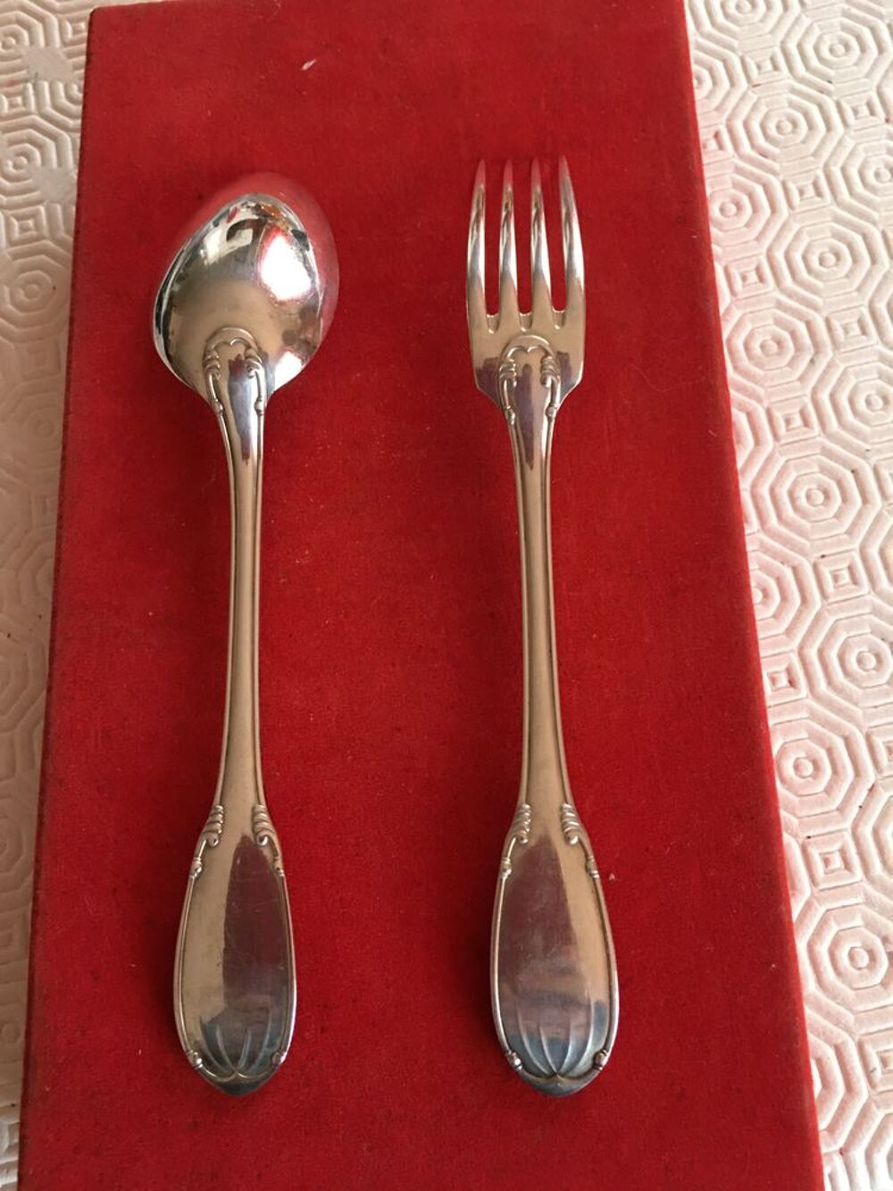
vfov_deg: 61.7
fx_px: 997
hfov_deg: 48.2
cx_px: 446
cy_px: 596
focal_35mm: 29
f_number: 2.2
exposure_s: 1/8
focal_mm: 4.15
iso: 100
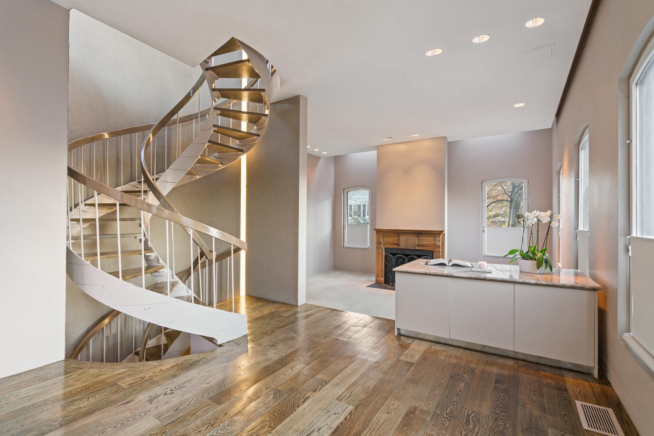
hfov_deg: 96.7
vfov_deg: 73.8
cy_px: 218
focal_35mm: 16
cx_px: 327
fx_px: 291
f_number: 4
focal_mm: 16
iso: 800
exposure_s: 1/10
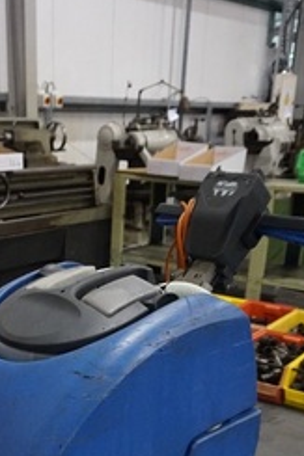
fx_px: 596
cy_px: 408
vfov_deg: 39.1
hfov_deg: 27.8
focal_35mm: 47
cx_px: 45
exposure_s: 1/80
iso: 3200
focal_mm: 16
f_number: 3.5
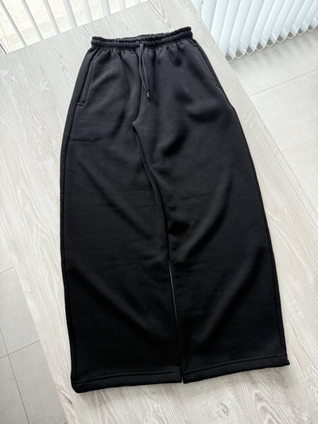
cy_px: 212
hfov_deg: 56.8
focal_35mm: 24
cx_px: 159
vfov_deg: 71.6
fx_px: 294
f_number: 1.78
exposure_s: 1/60
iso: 400
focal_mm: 6.76
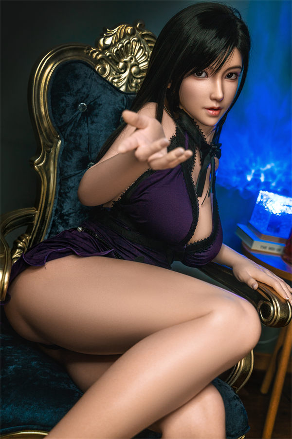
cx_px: 146
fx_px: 499
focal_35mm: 41
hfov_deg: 32.6
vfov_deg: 47.4
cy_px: 220
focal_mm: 41
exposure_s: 1/80
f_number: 4
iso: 500
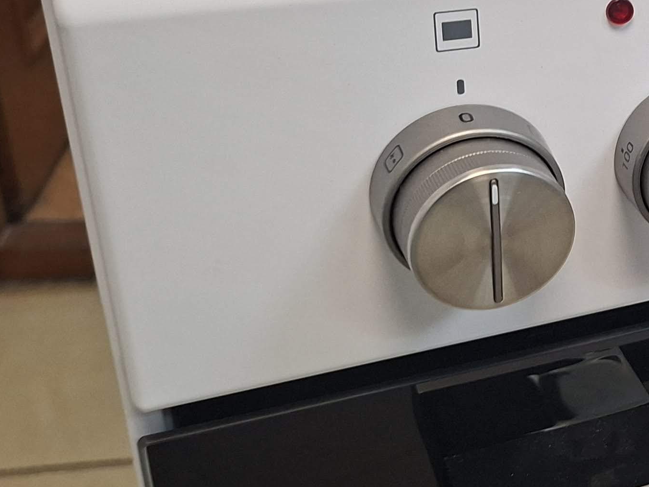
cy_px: 95
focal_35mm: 68
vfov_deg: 21.3
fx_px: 1275
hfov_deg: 23.7
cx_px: 926
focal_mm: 5.54
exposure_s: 1/50
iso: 200
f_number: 1.8
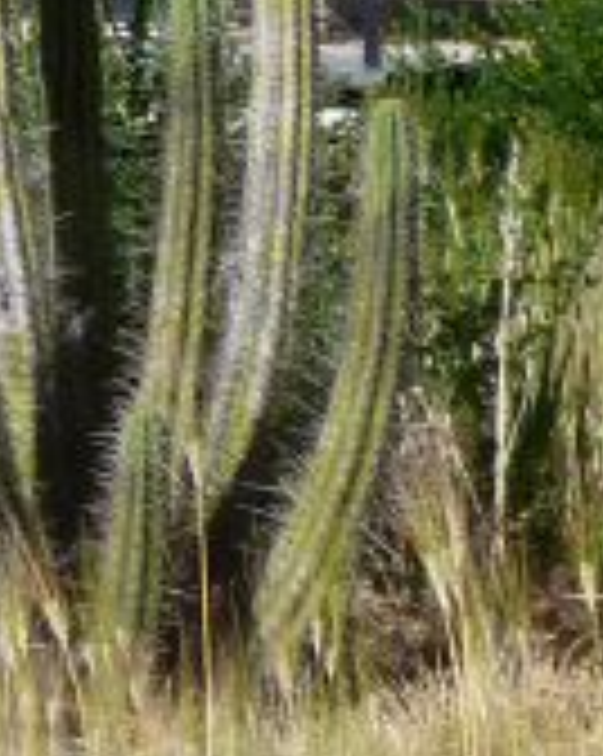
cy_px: -428
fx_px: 4425
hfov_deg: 7.1
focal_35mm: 198
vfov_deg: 9.5
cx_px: -1094
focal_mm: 6.1
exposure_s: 1/320
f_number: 5.6
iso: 80
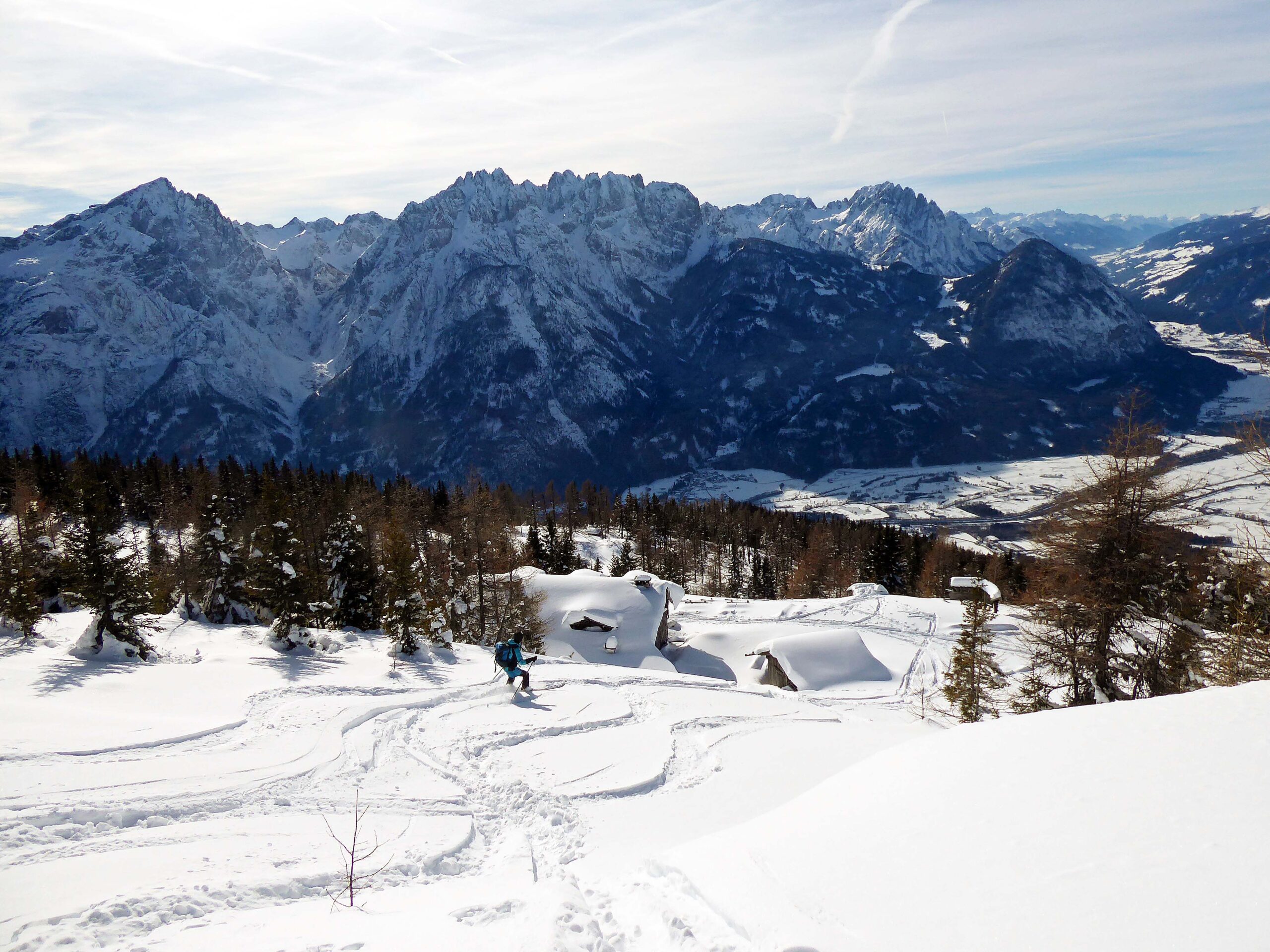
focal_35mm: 25
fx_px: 917
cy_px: 476
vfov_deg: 54.9
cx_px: 635
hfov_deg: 69.4
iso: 80
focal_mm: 4.3
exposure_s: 1/2000
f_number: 3.5
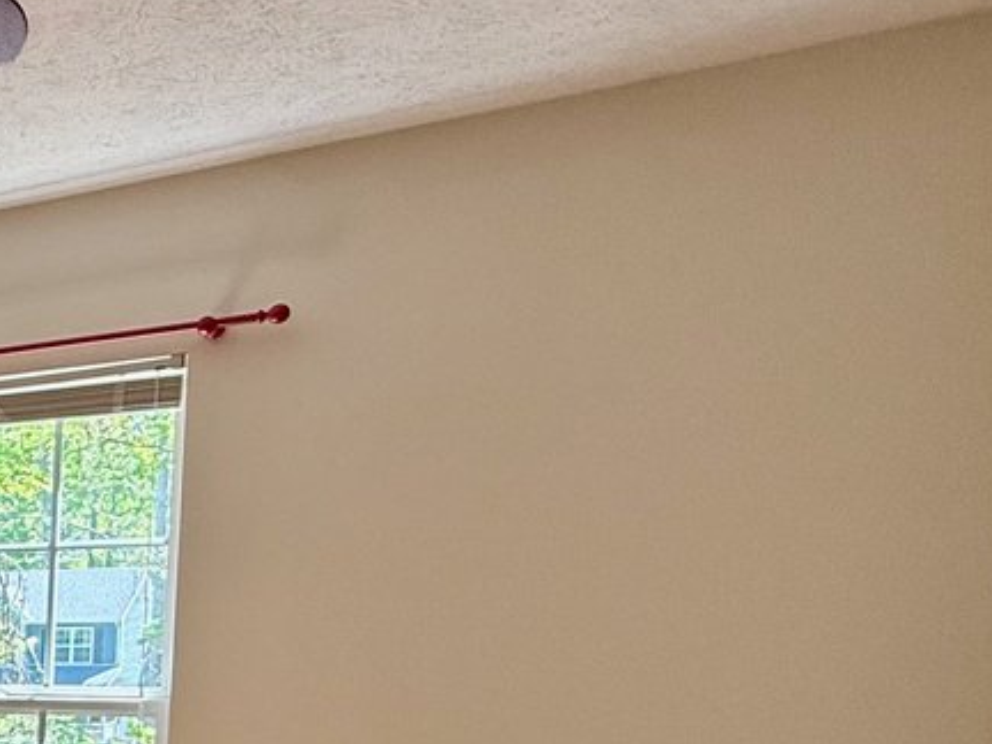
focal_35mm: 49
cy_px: 800
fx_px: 1404
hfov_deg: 25.6
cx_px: -591
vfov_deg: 27.4
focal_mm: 2.22
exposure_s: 1/99
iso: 80
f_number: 2.2
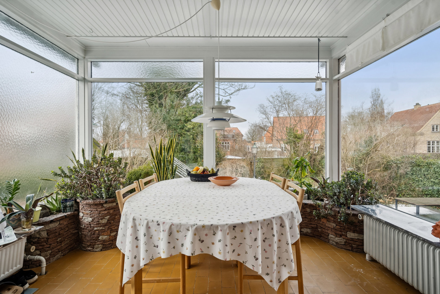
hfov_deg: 90.0
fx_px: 220
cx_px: 220
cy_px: 147
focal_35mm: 18
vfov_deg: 67.4
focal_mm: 18
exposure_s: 1/200
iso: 400
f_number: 8
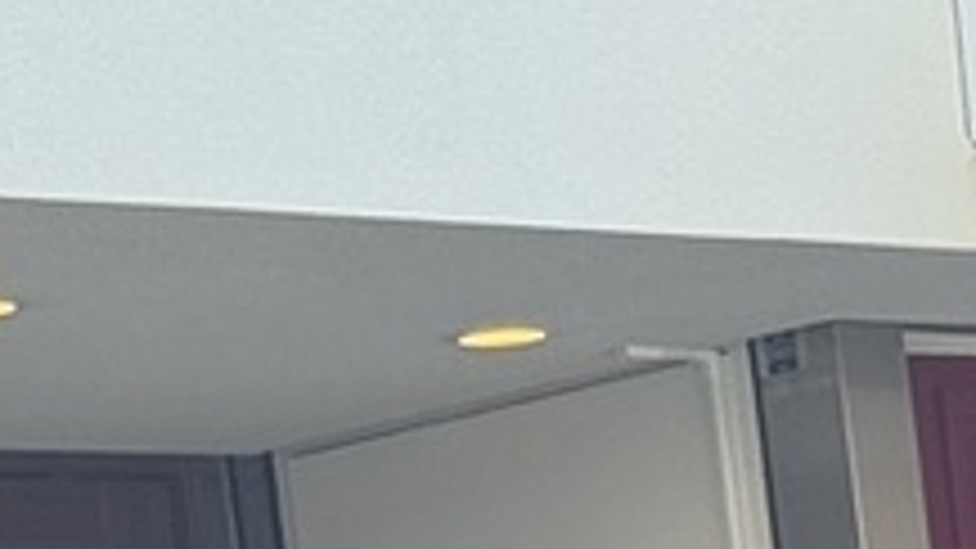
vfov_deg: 4.3
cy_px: 1778
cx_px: 1912
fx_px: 7038
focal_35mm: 272
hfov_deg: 7.6
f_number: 1.78
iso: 64
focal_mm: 6.76
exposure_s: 1/822
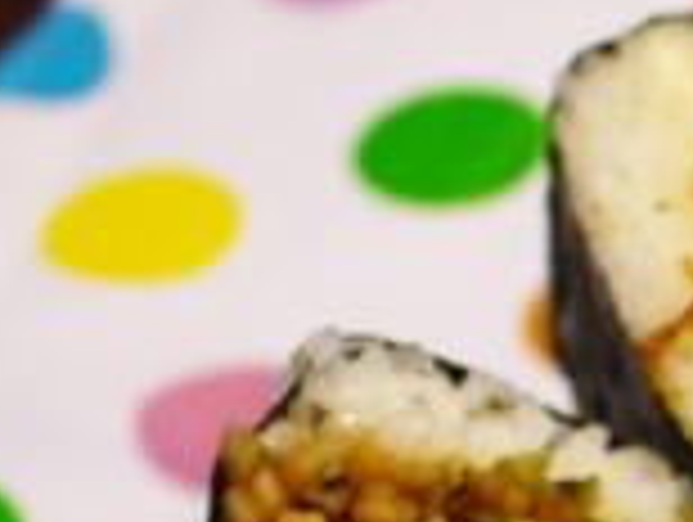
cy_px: 1184
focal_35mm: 259
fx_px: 5193
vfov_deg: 5.6
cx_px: 1404
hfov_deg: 7.3
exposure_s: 1/60
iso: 250
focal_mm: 25
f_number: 2.5
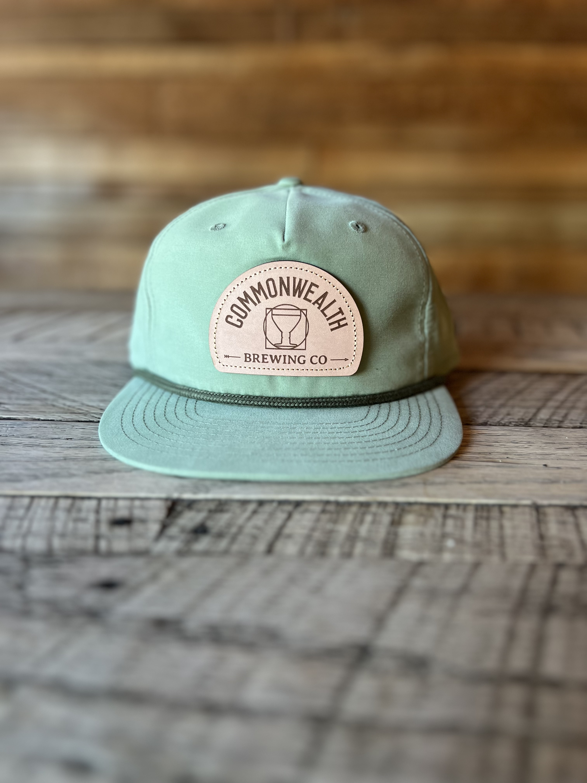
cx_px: 294
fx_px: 588
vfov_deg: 67.3
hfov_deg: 53.1
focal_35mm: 26
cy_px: 392
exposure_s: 1/60
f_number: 1.5
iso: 100
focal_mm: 5.7
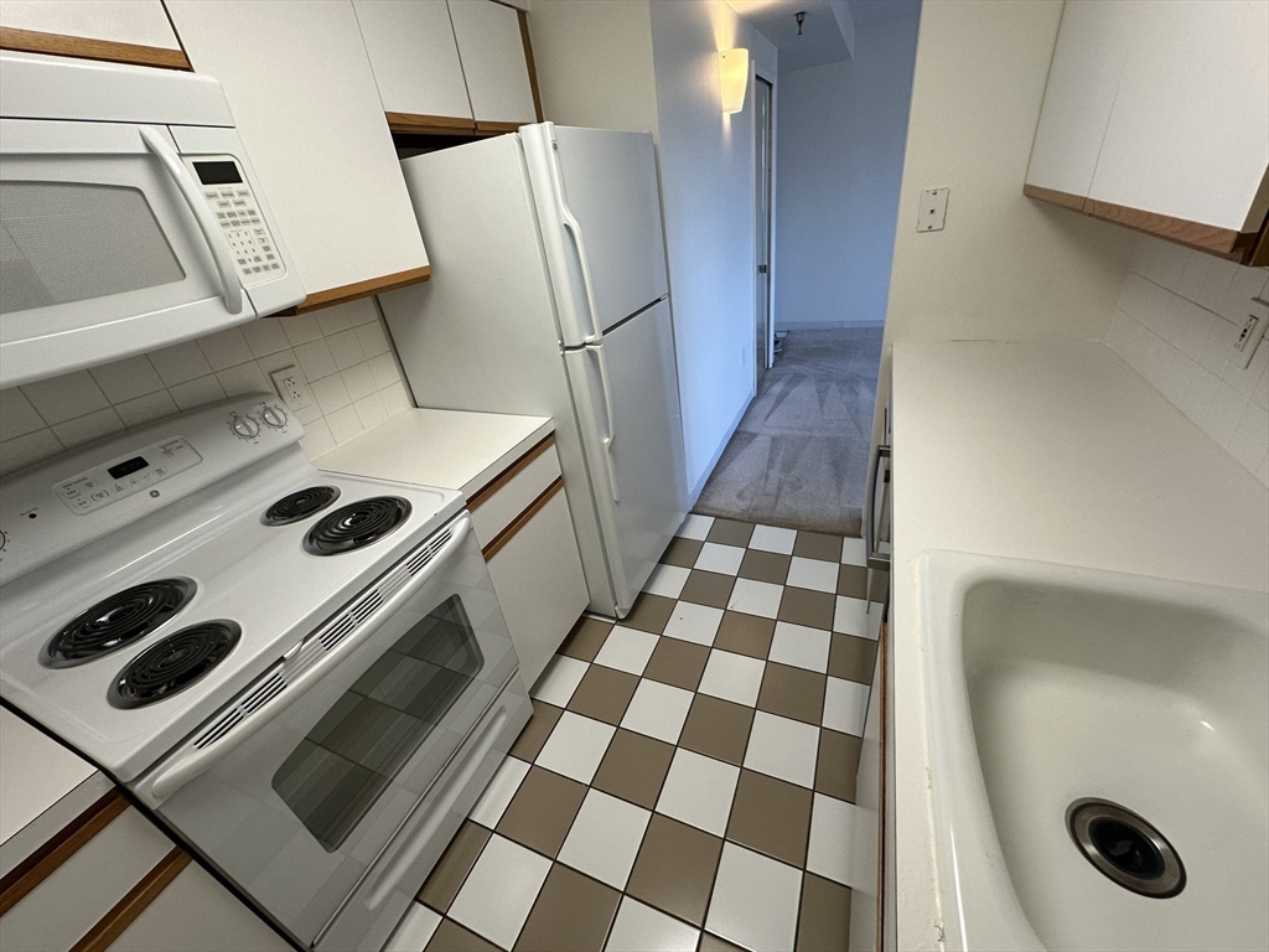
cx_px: 634
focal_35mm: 14
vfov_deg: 85.7
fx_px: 513
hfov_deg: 102.1
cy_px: 476
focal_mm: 2.22
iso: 125
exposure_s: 1/120
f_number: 2.2
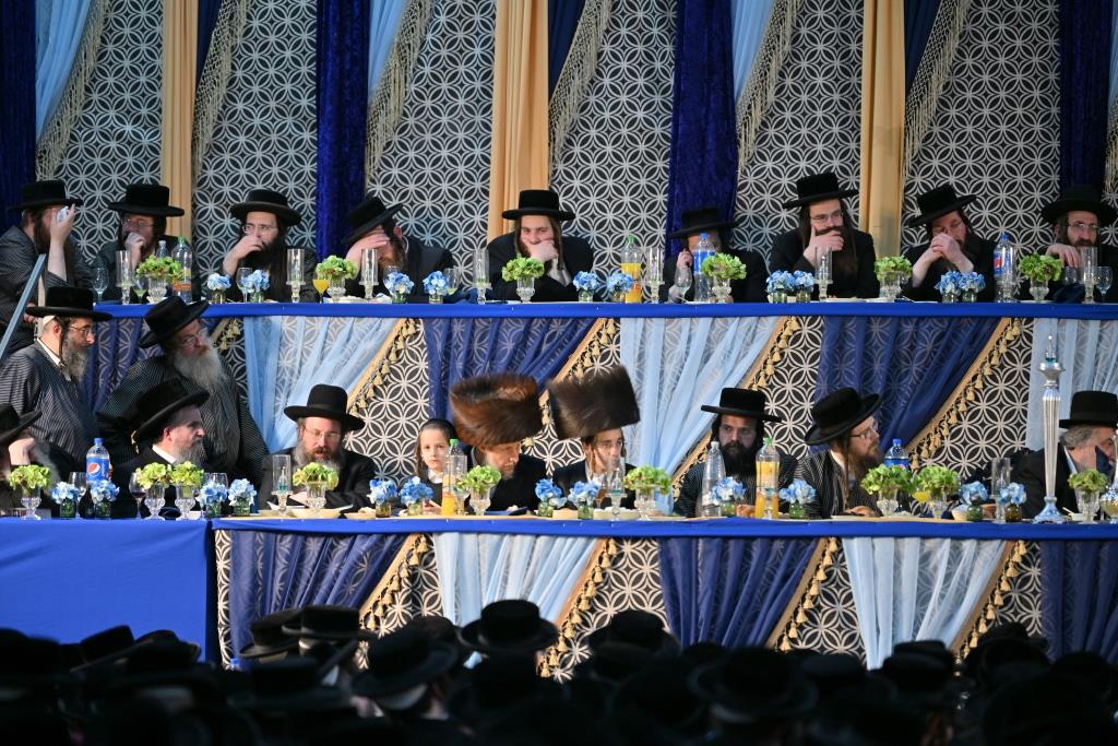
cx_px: 559
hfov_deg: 10.3
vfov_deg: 6.9
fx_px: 6212
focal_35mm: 200
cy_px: 373
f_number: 2.8
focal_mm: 200
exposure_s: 1/320
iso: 320
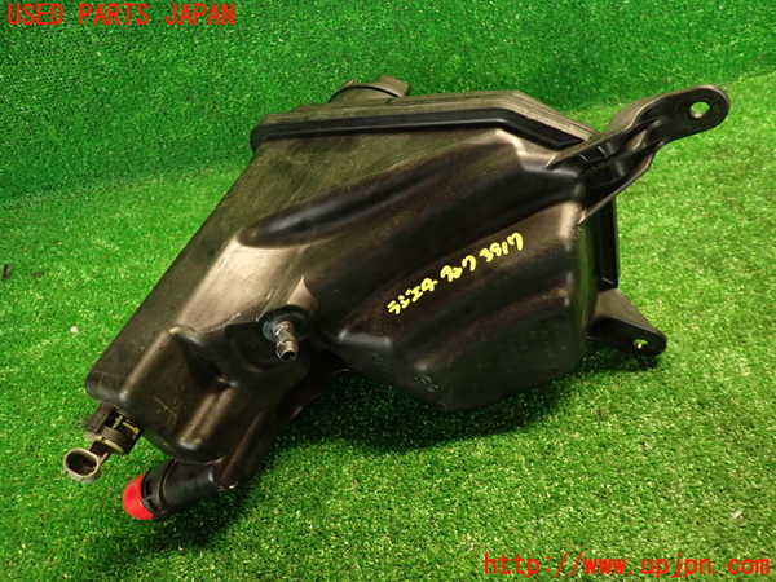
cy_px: 291
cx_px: 388
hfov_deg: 69.4
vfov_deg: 54.9
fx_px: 560
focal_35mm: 25
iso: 640
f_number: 2
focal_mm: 4.5
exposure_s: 1/30
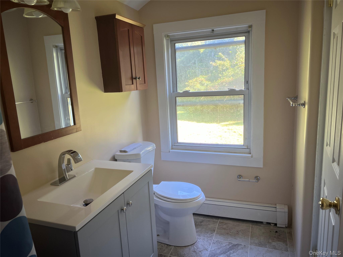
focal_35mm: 26
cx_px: 172
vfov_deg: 53.1
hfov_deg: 67.3
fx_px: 258
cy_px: 128
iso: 125
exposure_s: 1/121
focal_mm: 5.7
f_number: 1.5
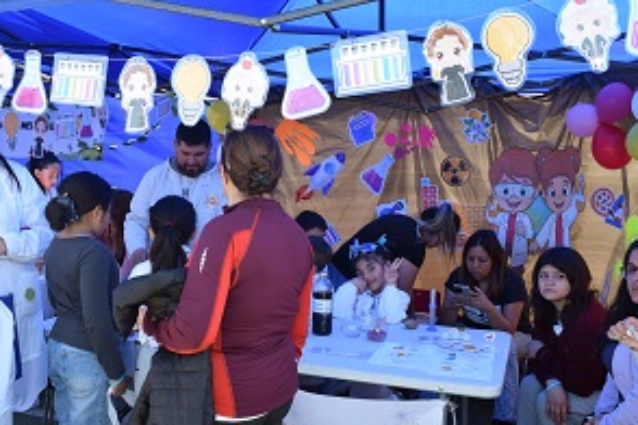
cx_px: 285
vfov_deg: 34.2
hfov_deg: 49.5
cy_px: 185
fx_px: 691
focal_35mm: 39
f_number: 7.1
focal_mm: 18
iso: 400
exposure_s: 1/200
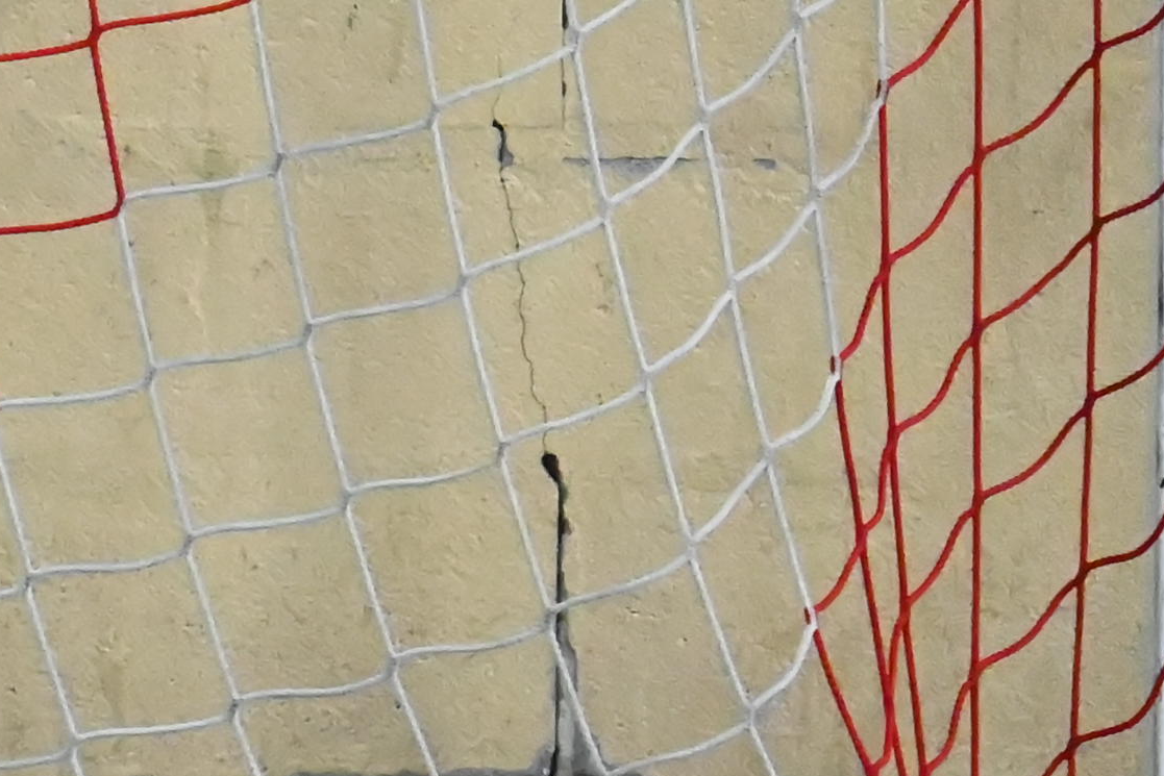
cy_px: -250
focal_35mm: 859
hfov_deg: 2.4
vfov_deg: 1.6
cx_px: -1482
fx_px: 27792
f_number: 5
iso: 7200
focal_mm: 115
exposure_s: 1/500
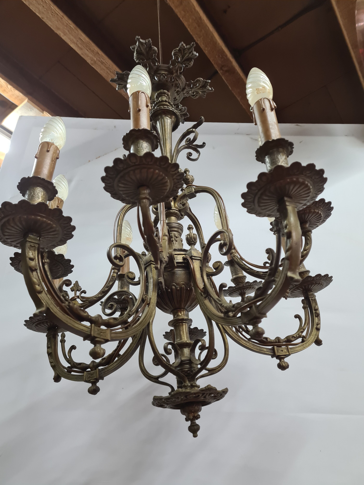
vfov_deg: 67.3
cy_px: 242
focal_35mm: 26
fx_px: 365
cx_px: 182
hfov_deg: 53.1
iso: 160
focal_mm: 5.4
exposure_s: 1/50
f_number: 1.8
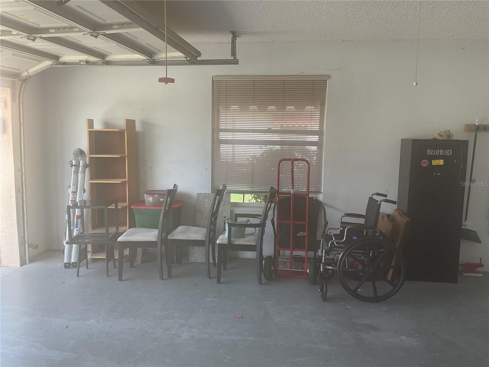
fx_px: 410
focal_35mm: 29
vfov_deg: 48.2
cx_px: 244
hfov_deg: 61.7
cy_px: 184
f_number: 1.8
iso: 20
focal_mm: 3
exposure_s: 1/120
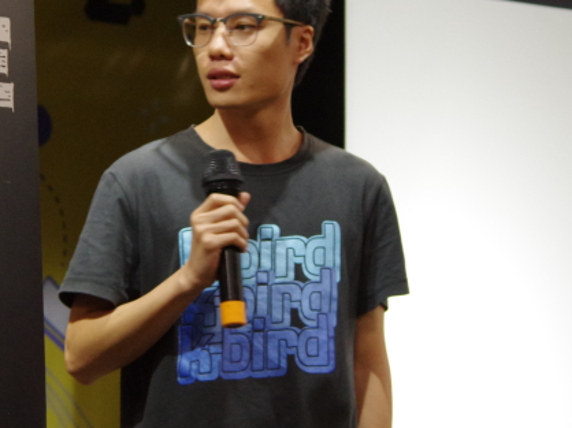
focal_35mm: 216
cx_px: 223
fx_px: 3567
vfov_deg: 6.9
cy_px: 164
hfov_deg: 9.2
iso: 1600
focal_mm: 62.5
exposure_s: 1/50
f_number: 5
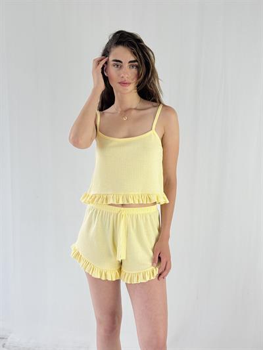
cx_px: 132
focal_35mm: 48
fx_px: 486
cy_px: 175
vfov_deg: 39.6
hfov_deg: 30.3
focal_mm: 6.76
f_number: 1.78
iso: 64
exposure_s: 1/184
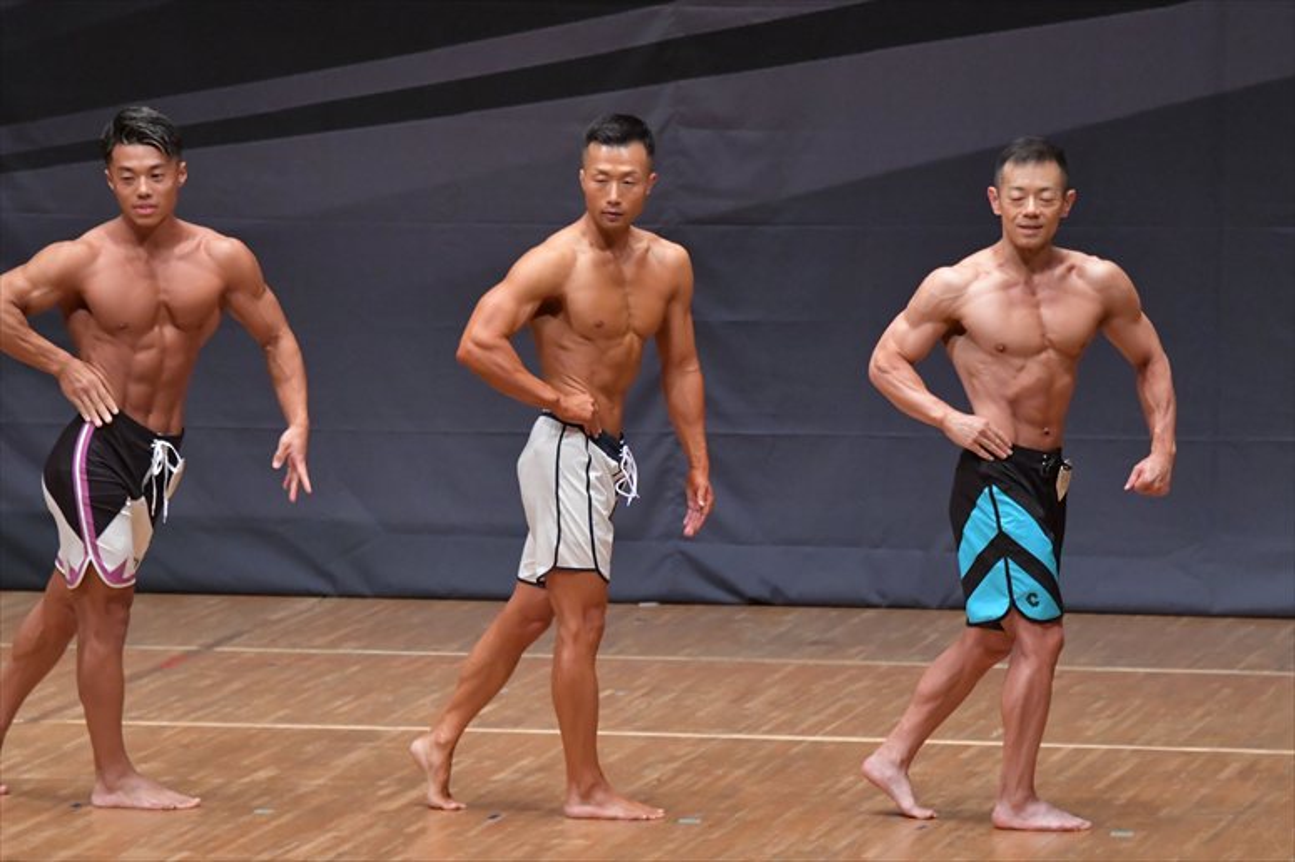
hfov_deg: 7.2
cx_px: 648
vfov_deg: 4.8
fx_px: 10247
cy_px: 431
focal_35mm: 285
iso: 6400
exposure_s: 1/400
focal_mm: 190
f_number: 5.6
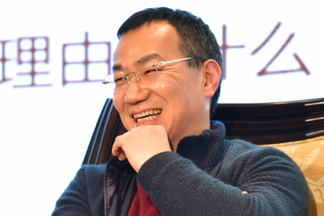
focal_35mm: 200
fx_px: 1800
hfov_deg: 10.3
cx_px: 162
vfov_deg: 6.9
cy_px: 108
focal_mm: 200
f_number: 2.8
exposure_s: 1/100
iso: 800
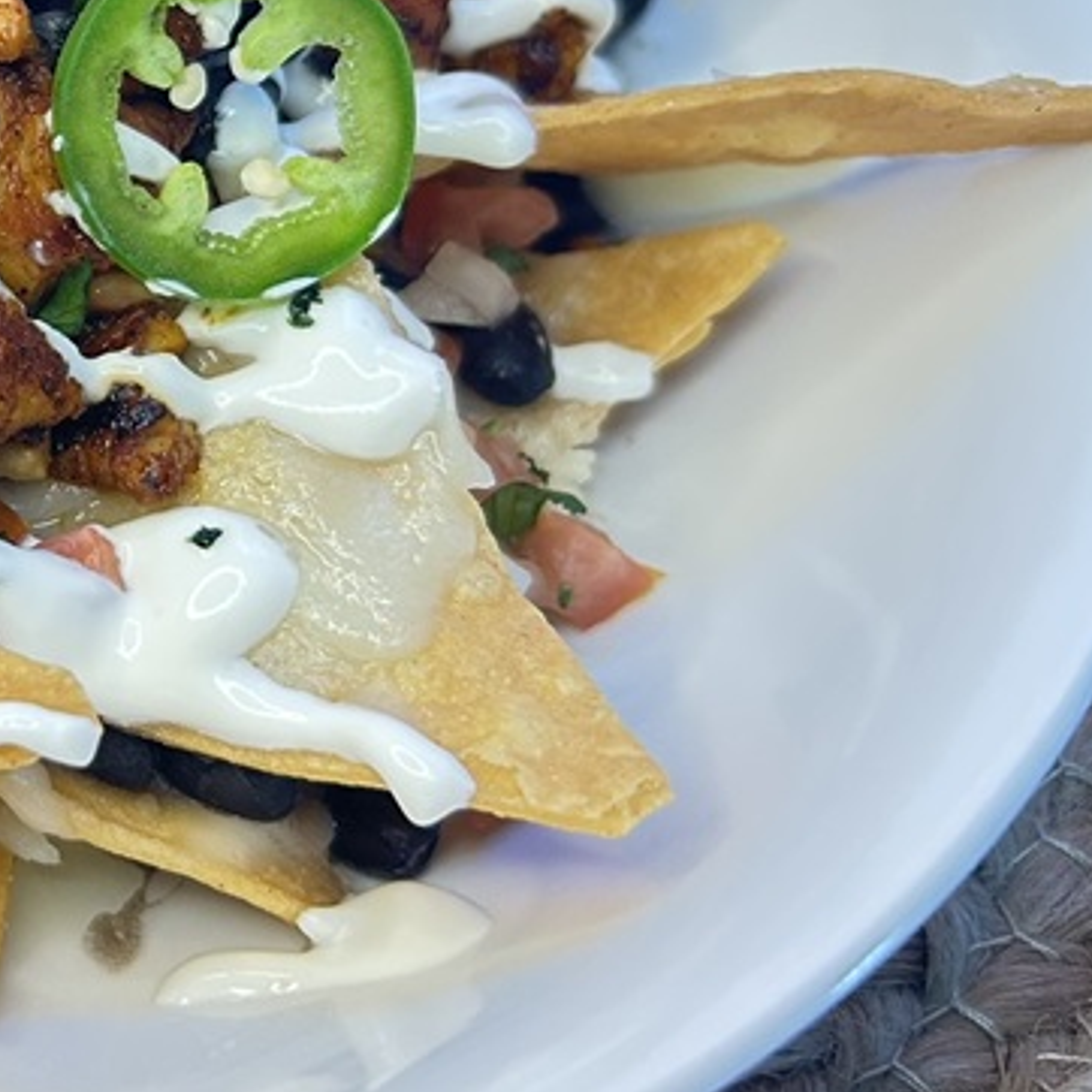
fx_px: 2320
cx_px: -296
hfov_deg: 23.6
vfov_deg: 26.1
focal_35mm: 65
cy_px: 259
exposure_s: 1/120
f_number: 1.5
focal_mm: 5.7
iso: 125
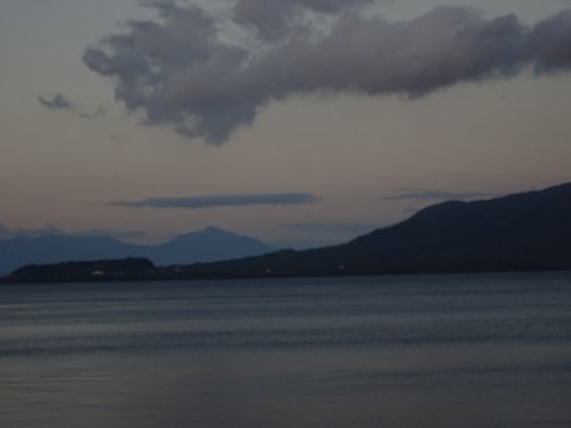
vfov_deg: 13.7
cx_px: 286
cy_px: 214
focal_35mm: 108
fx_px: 1781
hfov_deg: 18.2
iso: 160
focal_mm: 18.53
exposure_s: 1/125
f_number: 5.6
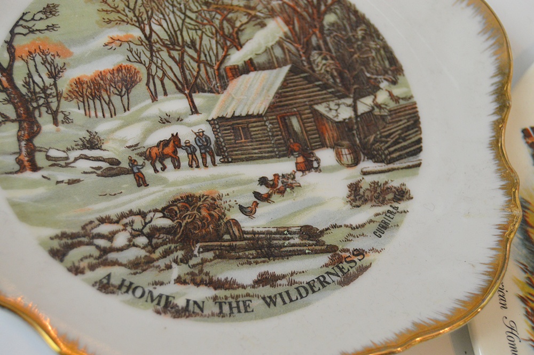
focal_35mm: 69
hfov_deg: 29.3
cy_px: 178
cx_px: 267
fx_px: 1023
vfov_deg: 19.7
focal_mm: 46
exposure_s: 1/60
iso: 1100
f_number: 5.3
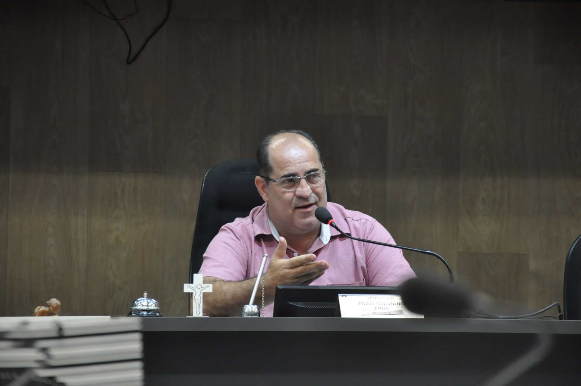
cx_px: 290
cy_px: 193
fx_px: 2539
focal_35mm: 158
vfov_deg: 8.7
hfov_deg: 13.1
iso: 2000
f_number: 5.6
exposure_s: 1/80
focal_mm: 105
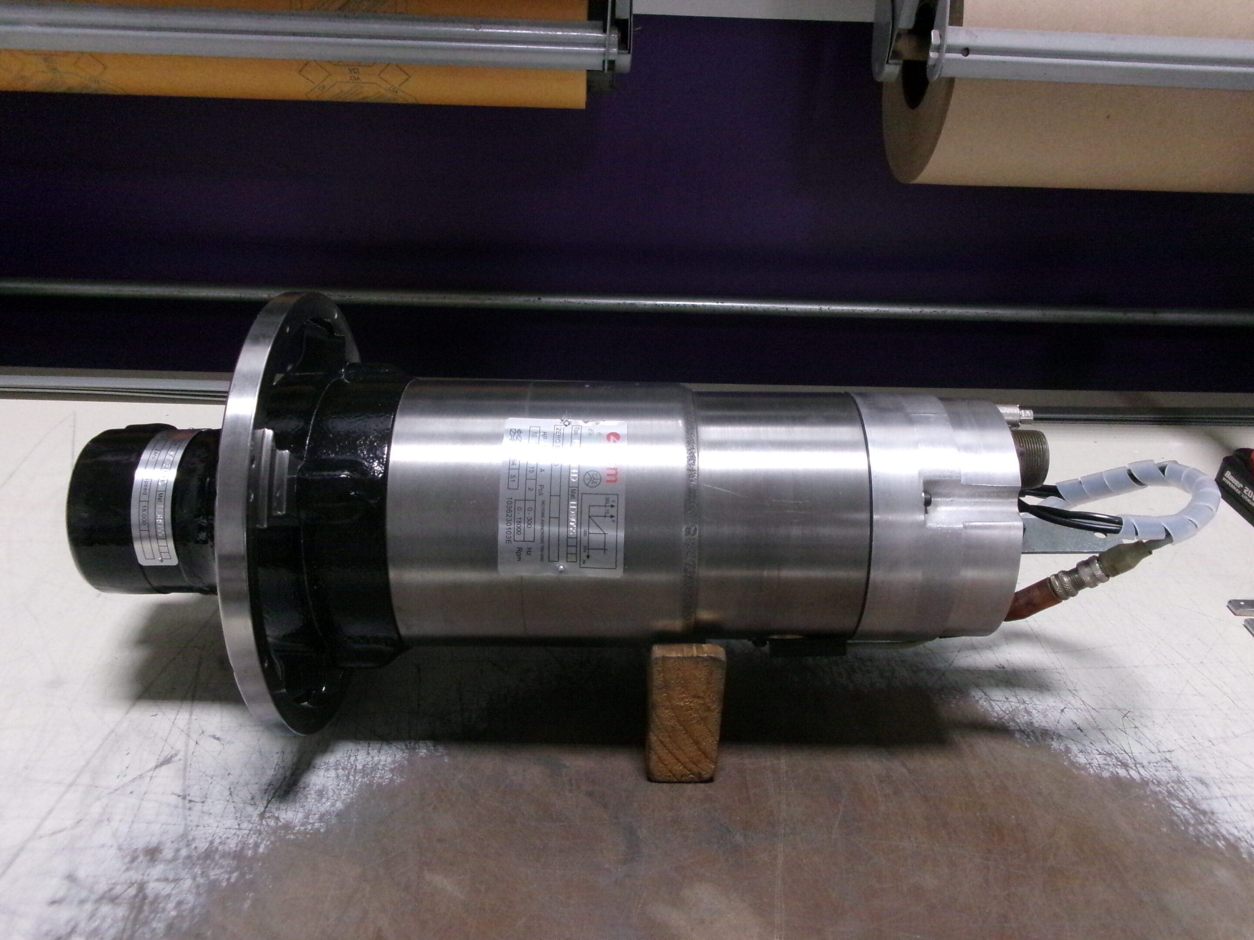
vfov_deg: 49.7
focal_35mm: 28
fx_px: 1014
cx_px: 627
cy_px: 470
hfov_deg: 63.4
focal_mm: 5.1
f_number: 3.9
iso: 800
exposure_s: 1/60
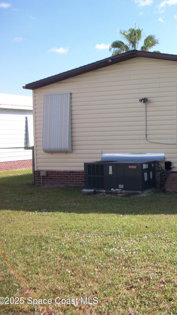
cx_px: 209
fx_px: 392
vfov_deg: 43.7
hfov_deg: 23.4
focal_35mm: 47
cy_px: 156
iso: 80
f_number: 8.8
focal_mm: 5.7
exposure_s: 1/100
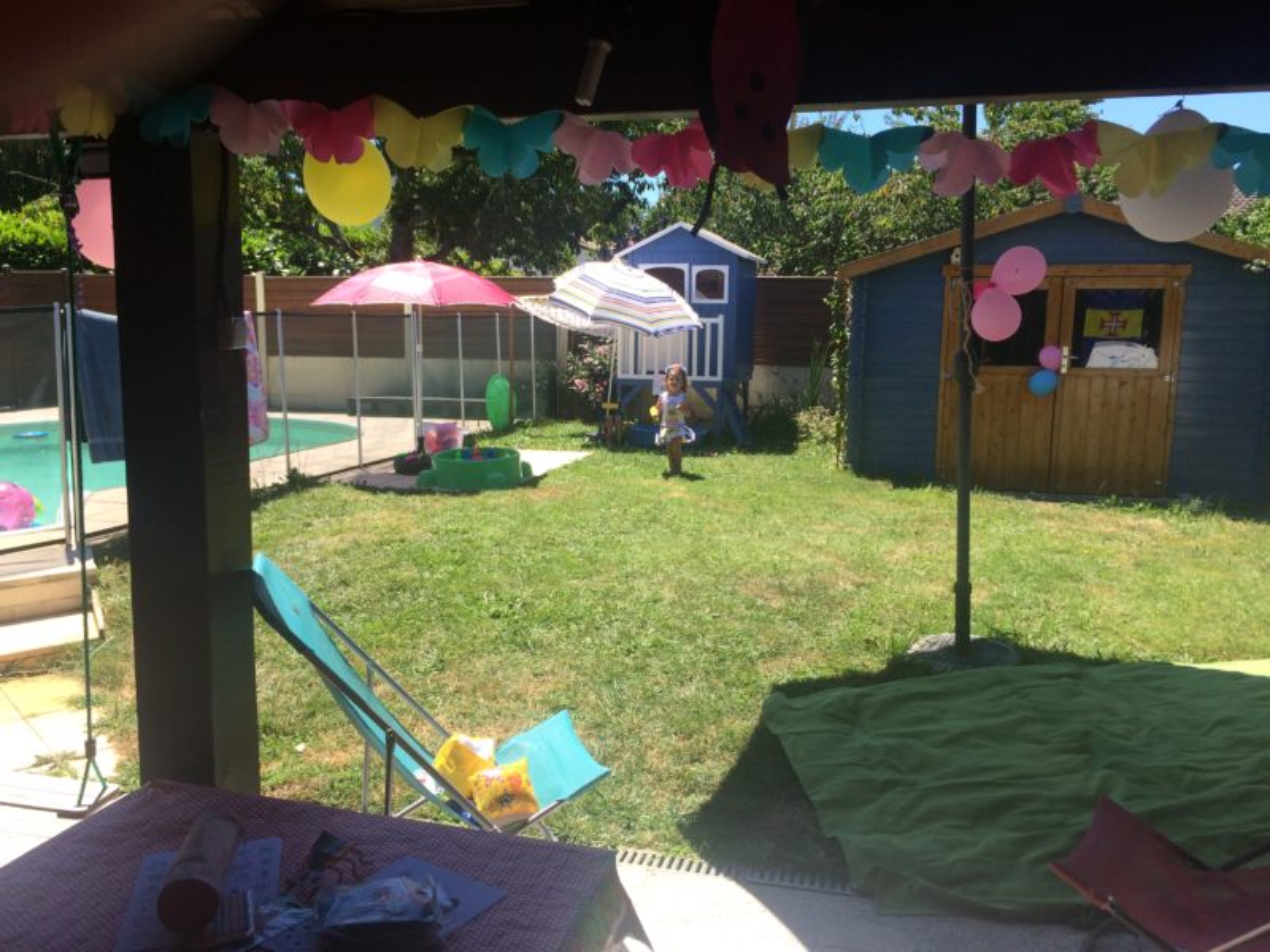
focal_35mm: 29
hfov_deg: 61.7
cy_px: 476
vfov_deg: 48.2
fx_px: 1064
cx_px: 635
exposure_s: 1/954
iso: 32
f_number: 2.2
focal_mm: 4.15
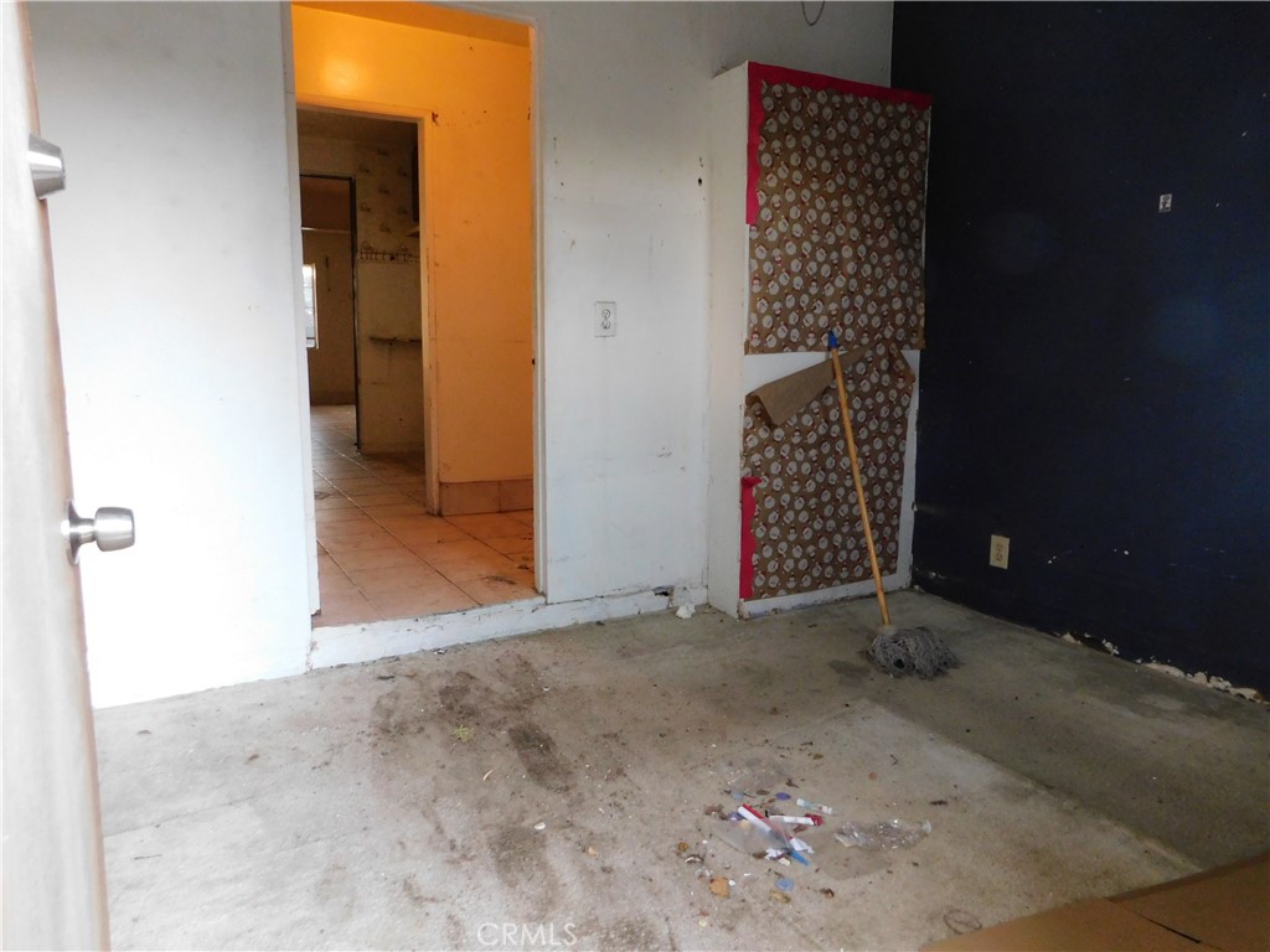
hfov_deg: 73.9
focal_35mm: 23
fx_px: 844
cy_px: 476
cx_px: 635
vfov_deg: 58.9
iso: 400
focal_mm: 4
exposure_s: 1/25
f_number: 3
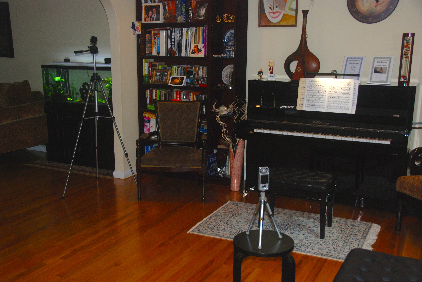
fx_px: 458
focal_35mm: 39
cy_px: 141
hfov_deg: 49.5
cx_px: 211
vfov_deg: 34.3
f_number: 4
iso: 200
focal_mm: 26
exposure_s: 1/60
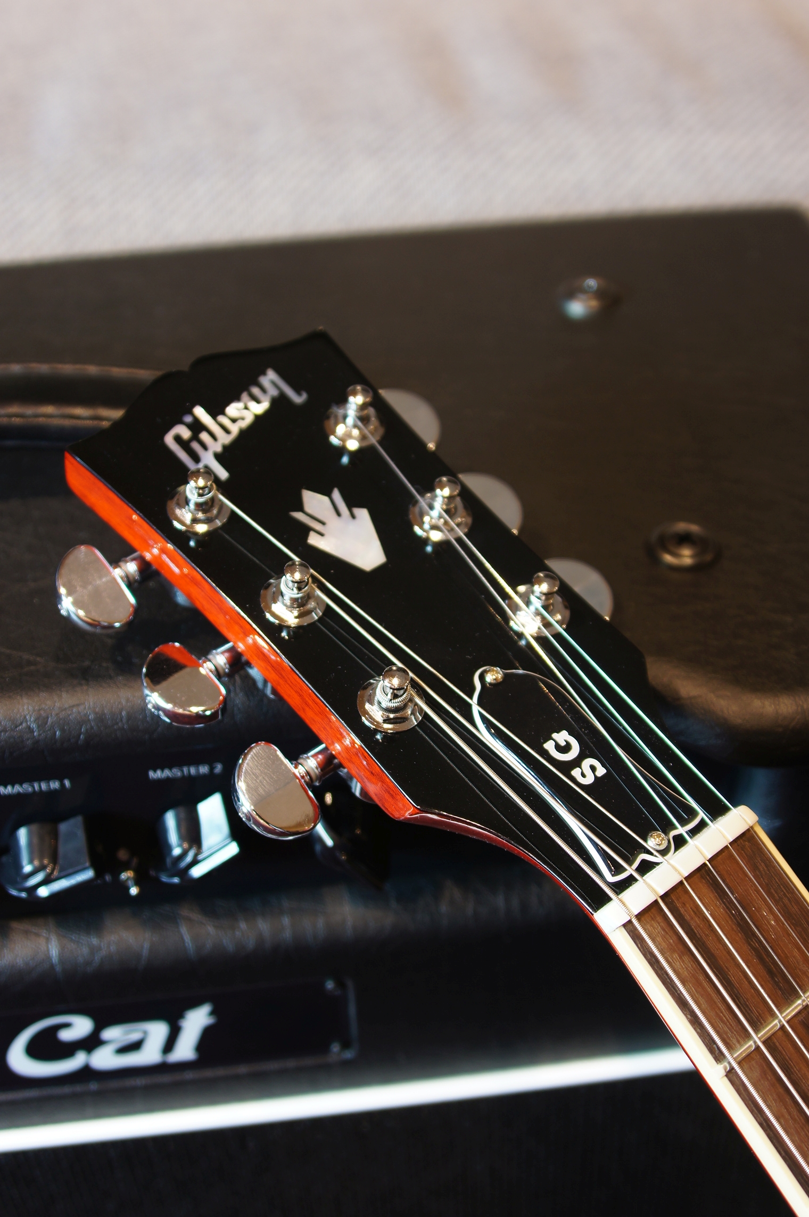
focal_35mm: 45
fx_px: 1520
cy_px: 608
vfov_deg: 43.6
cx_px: 404
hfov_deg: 29.8
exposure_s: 1/5
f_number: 4.5
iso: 100
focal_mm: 30
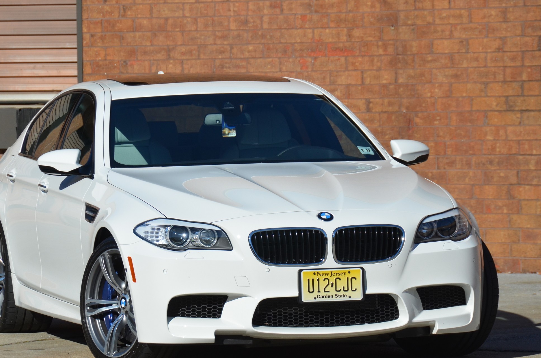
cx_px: 251
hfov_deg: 7.1
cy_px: 221
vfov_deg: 4.7
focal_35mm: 290
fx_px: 4349
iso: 400
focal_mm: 150
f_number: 7.1
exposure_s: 1/2000
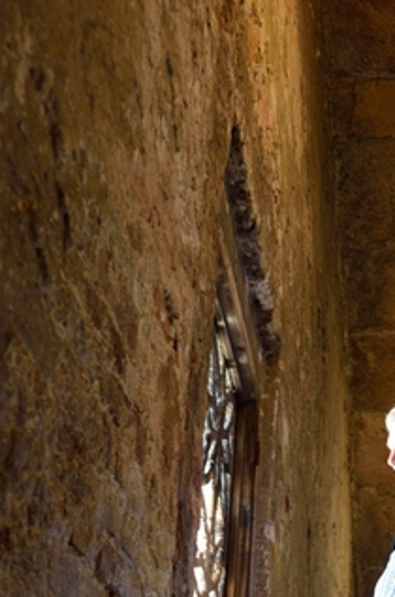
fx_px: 1093
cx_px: 415
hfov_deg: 19.7
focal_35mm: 66
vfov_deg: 29.5
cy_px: 520
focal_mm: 20
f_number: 3.5
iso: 720
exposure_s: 1/30
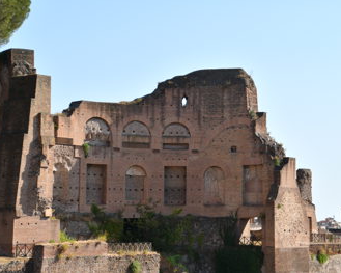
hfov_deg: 21.5
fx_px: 898
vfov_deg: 17.3
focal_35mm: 89
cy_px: 135
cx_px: 179
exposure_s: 1/500
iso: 100
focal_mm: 52
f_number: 5
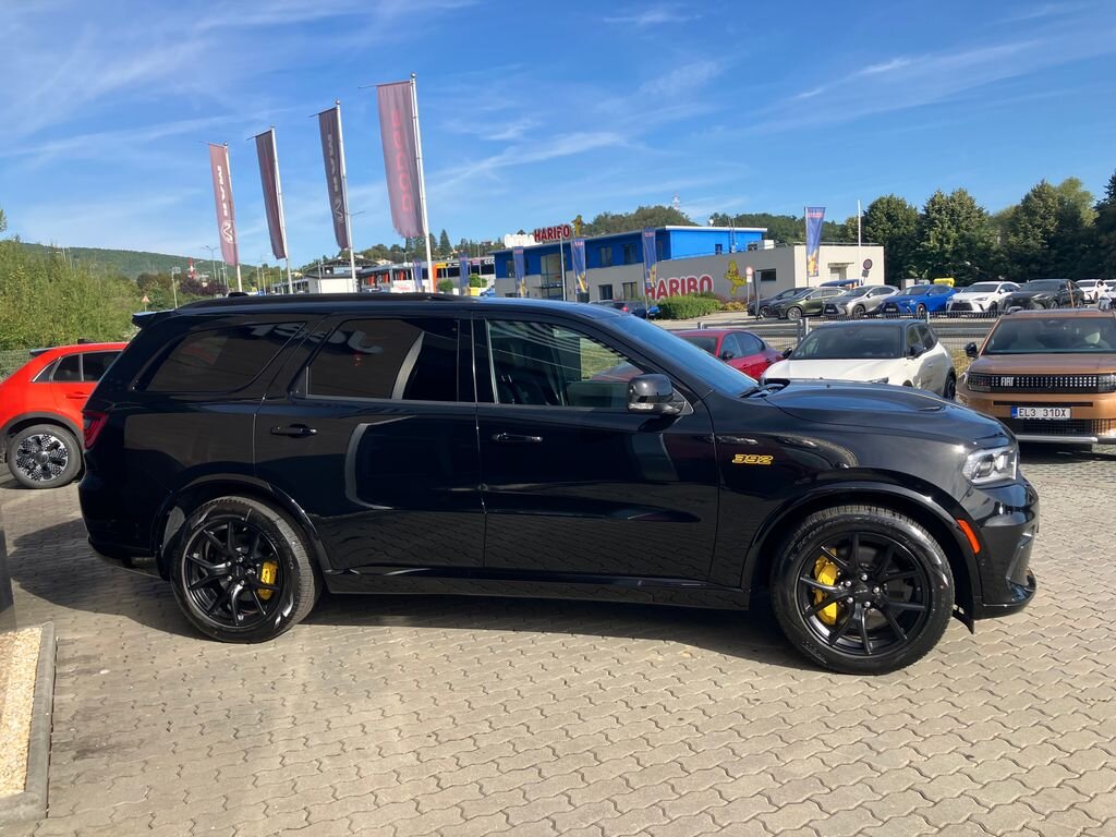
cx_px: 558
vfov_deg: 49.7
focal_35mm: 28
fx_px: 903
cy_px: 418
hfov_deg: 63.4
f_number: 1.8
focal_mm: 3.99
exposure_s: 1/1130
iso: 32
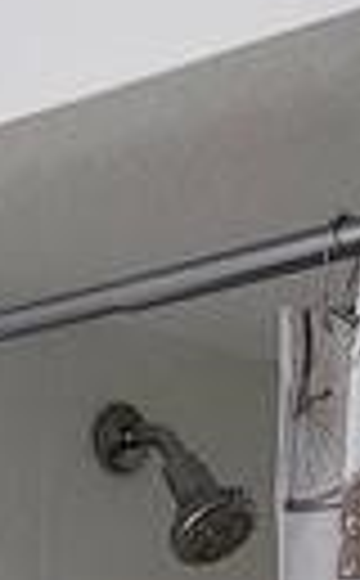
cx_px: 184
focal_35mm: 194
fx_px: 3063
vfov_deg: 9.4
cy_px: 1511
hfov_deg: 6.7
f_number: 1.8
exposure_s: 1/120
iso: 80
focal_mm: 5.4
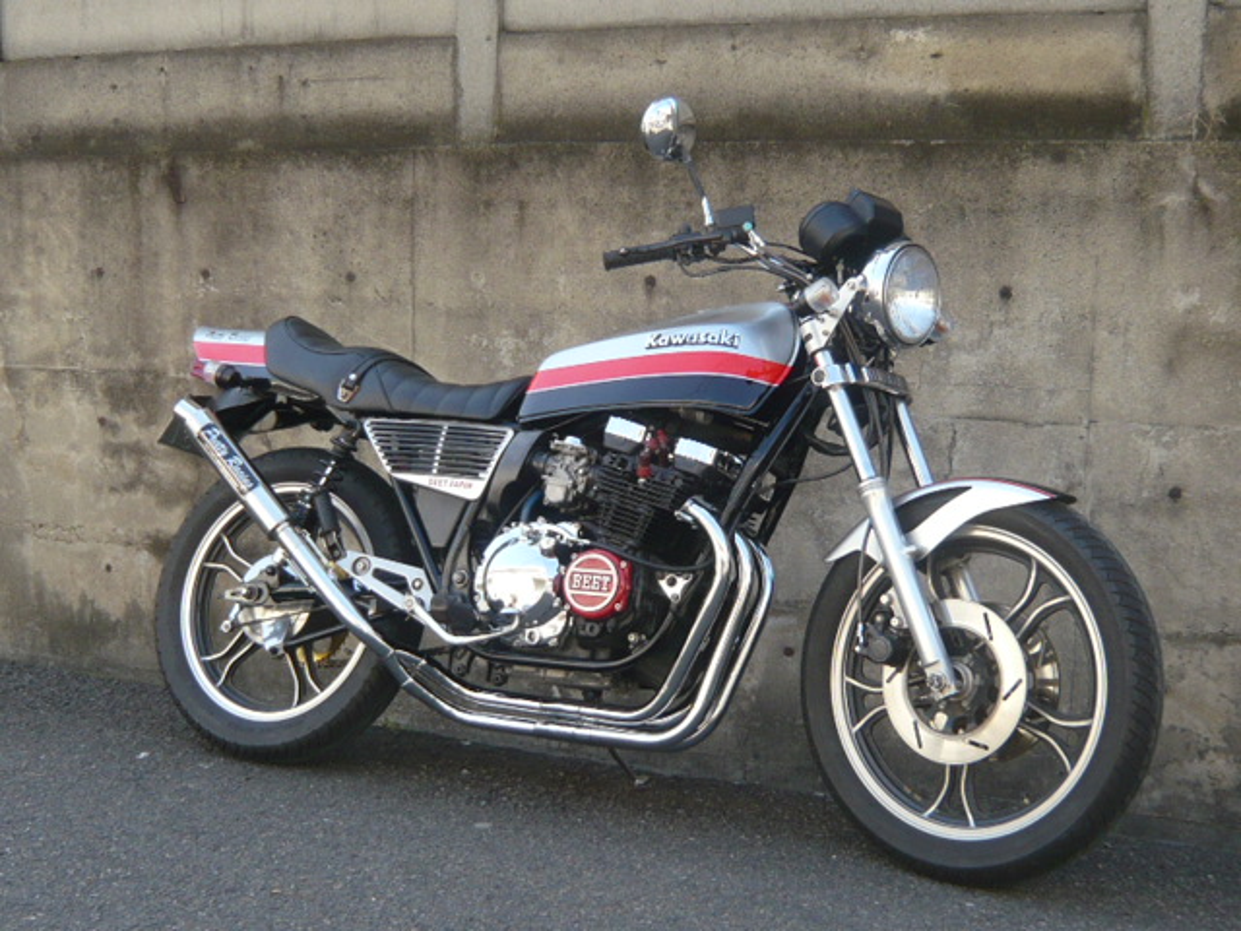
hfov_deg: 42.1
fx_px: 1613
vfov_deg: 32.2
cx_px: 620
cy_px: 466
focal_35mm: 45
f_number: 2.9
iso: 100
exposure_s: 1/200
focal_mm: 4.9
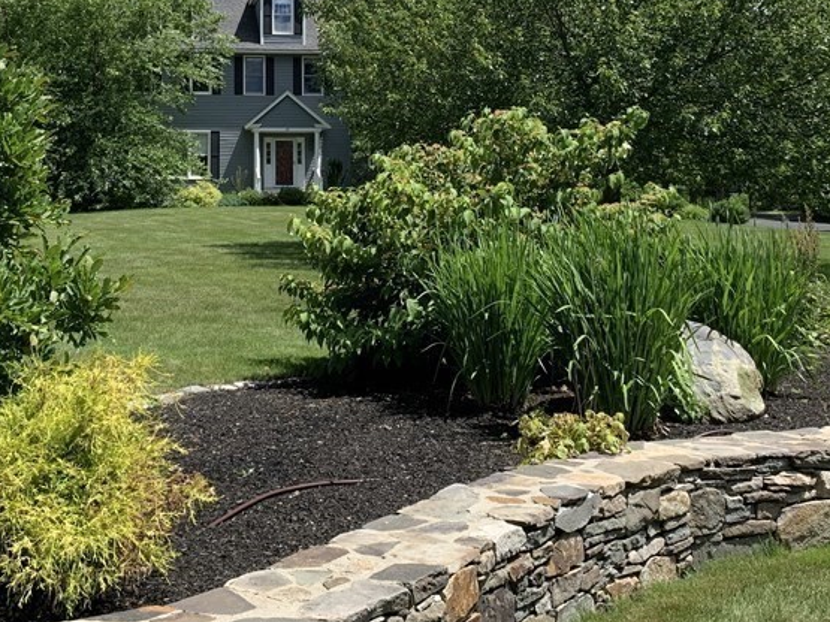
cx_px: 295
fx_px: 1151
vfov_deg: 29.2
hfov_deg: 39.3
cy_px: 82
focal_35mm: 48
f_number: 1.8
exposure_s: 1/1536
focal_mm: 4.25
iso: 25
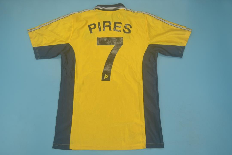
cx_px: 116
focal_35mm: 36
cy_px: 78
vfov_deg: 36.9
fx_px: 232
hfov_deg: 53.1
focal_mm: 24
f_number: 4
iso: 200
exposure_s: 1/125
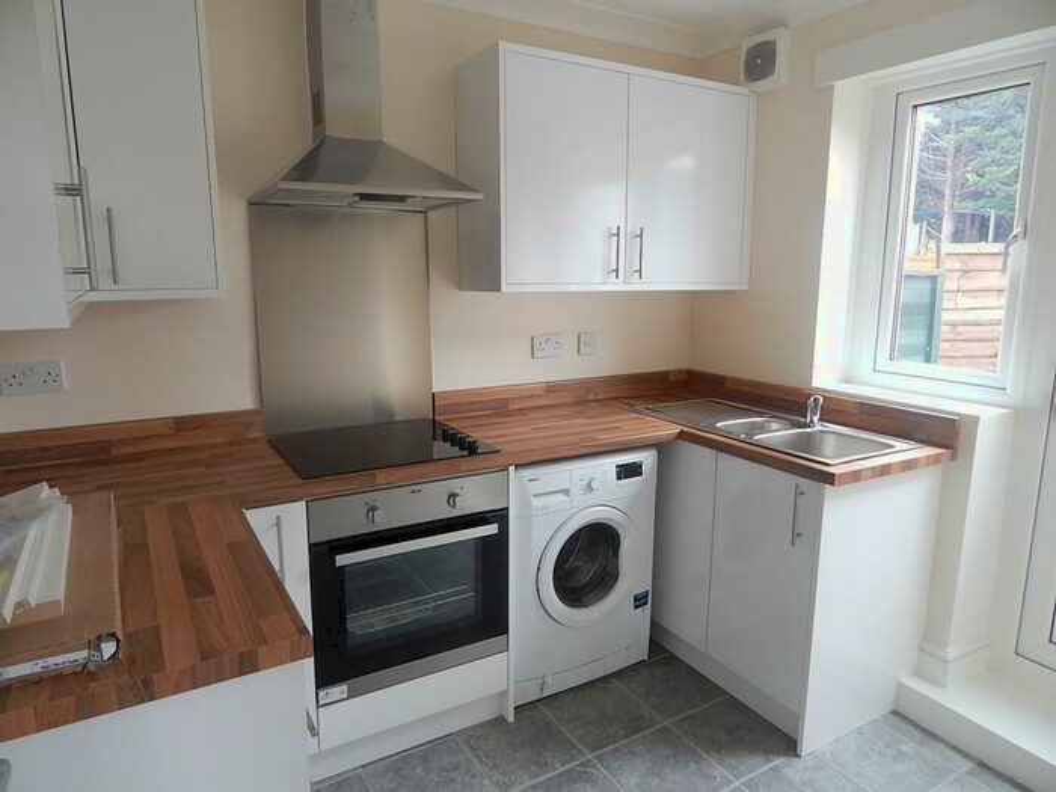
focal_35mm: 23
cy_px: 396
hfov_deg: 73.9
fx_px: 702
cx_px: 528
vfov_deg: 58.9
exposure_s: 1/30
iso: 200
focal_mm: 4
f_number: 3
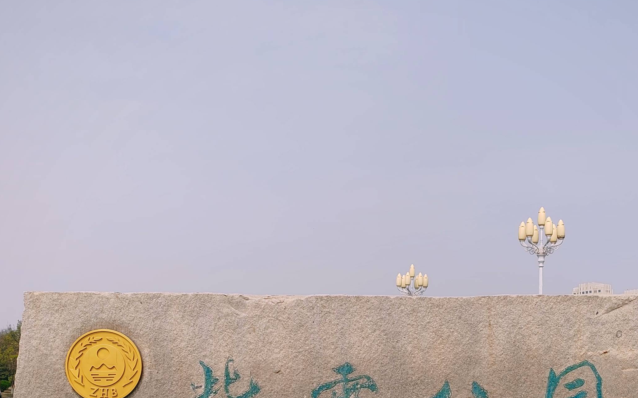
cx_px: 378
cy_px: 377
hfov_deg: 39.4
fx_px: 887
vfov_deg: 24.4
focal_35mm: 51
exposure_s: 1/940
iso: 50
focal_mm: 6.14
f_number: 1.8
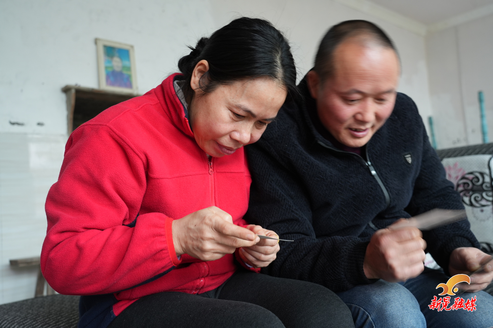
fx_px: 466
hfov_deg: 55.8
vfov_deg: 38.9
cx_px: 246
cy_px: 164
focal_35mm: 34
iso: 800
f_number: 4.5
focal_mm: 34
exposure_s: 1/8
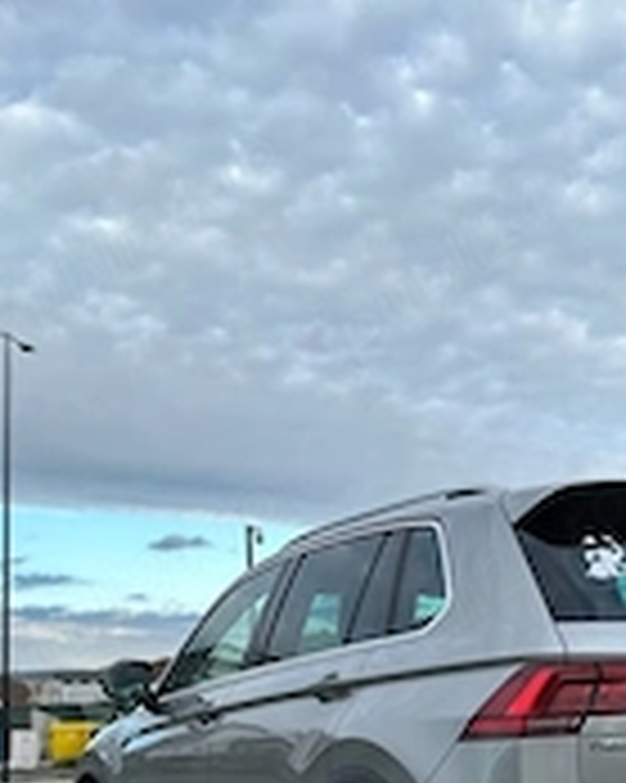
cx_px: 572
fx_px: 1252
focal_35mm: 54
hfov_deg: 27.0
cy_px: 648
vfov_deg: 33.6
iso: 80
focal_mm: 6.86
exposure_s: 1/1304
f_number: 1.78
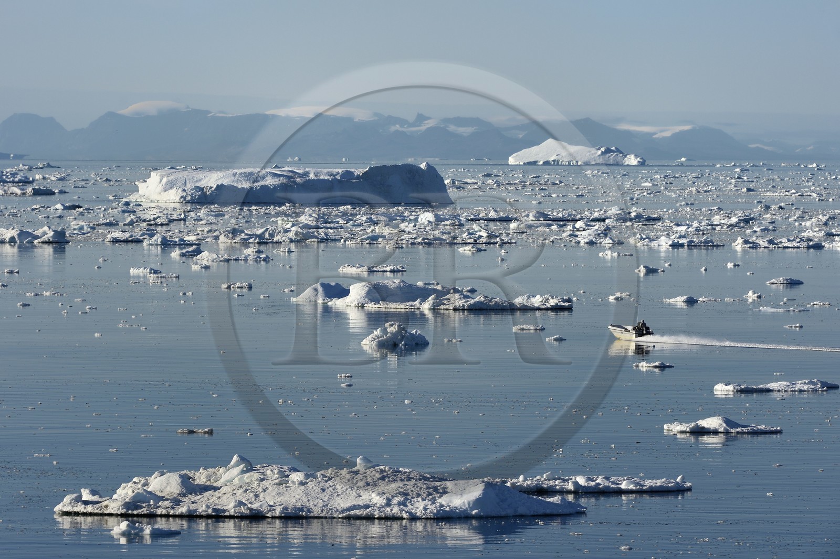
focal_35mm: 280
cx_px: 420
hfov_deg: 7.4
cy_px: 280
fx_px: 6532
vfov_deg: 4.9
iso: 200
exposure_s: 1/640
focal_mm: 280
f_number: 9
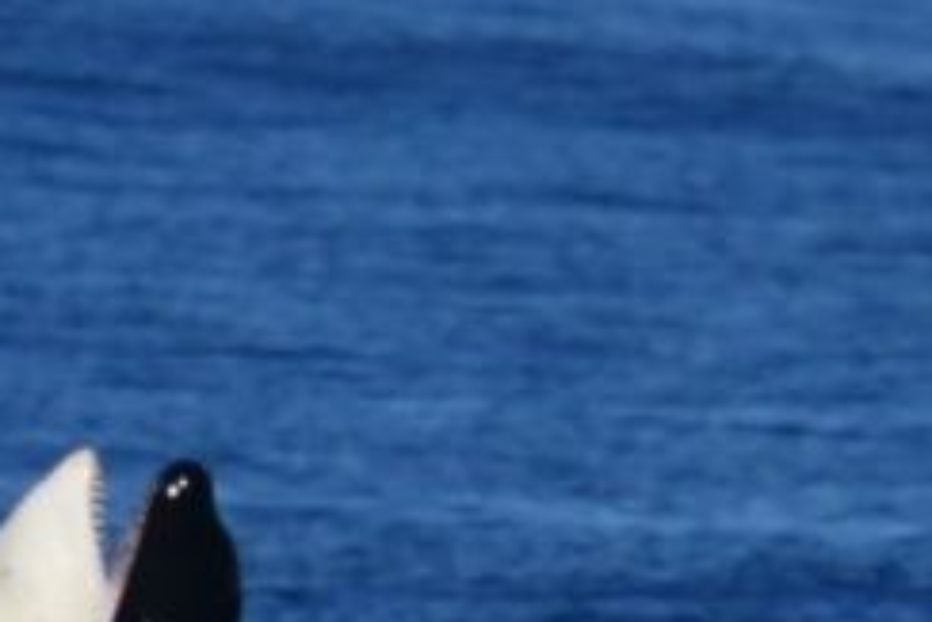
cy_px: 277
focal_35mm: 1968
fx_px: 50977
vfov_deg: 0.7
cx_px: -38
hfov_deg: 1.0
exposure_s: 1/8000
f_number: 6.3
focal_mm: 600
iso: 720
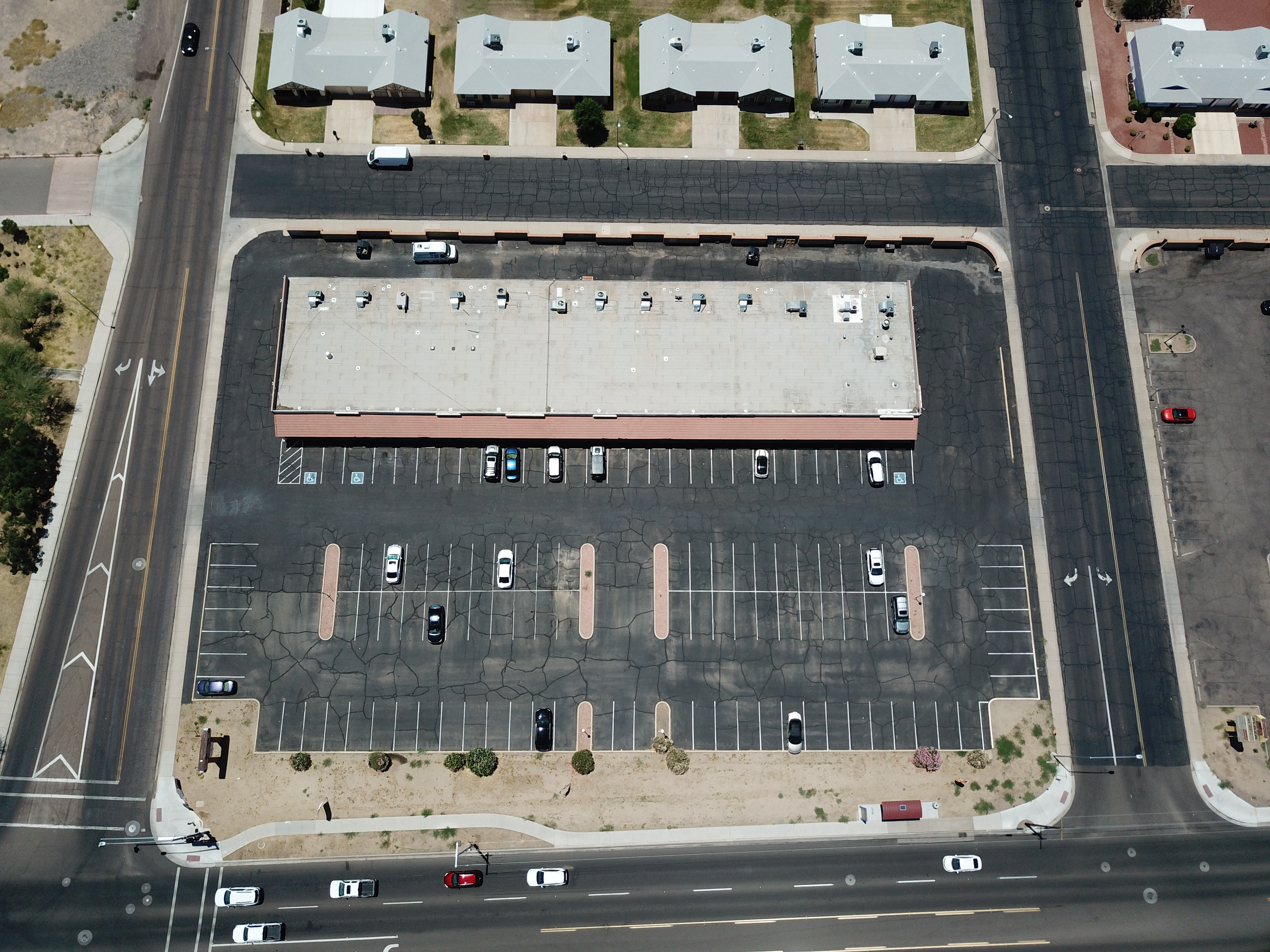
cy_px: 476
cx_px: 635
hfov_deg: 67.3
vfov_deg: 53.1
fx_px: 954
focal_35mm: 26
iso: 100
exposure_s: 1/2252
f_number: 2.2
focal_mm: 4.73
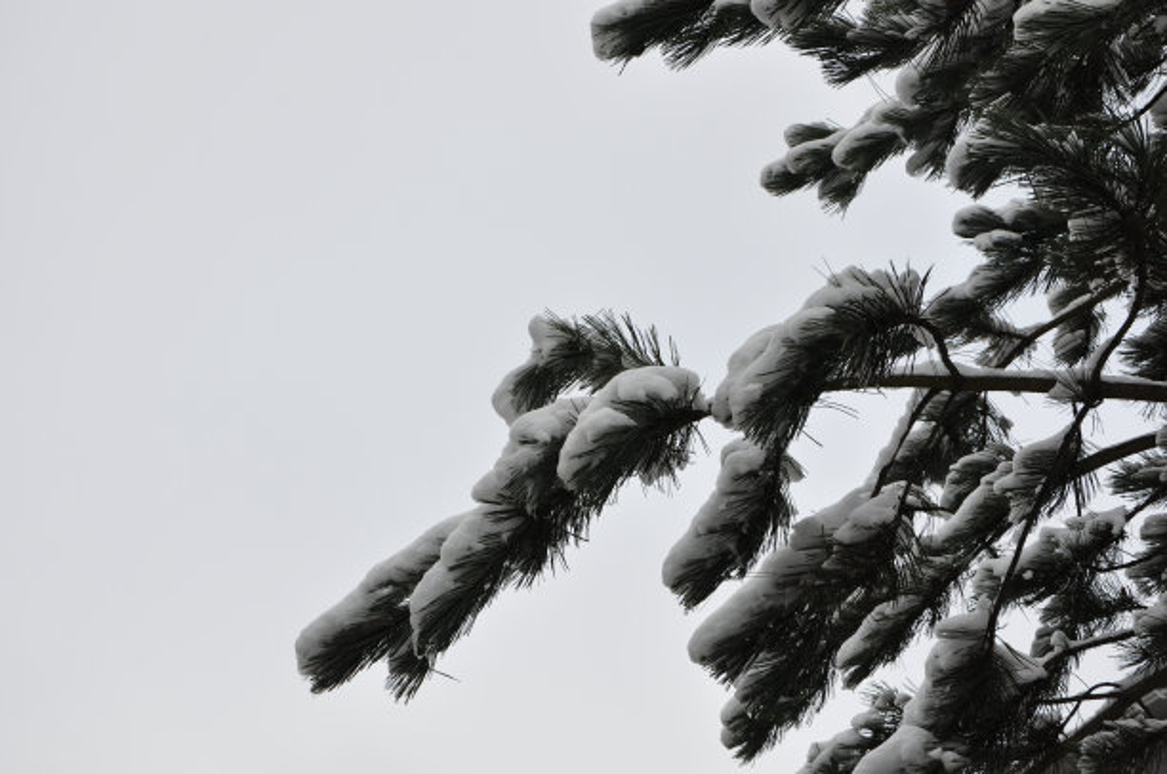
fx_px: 1845
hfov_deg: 35.1
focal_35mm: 57
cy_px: 387
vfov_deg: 23.7
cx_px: 584
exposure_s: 1/160
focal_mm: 38
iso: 200
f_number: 10
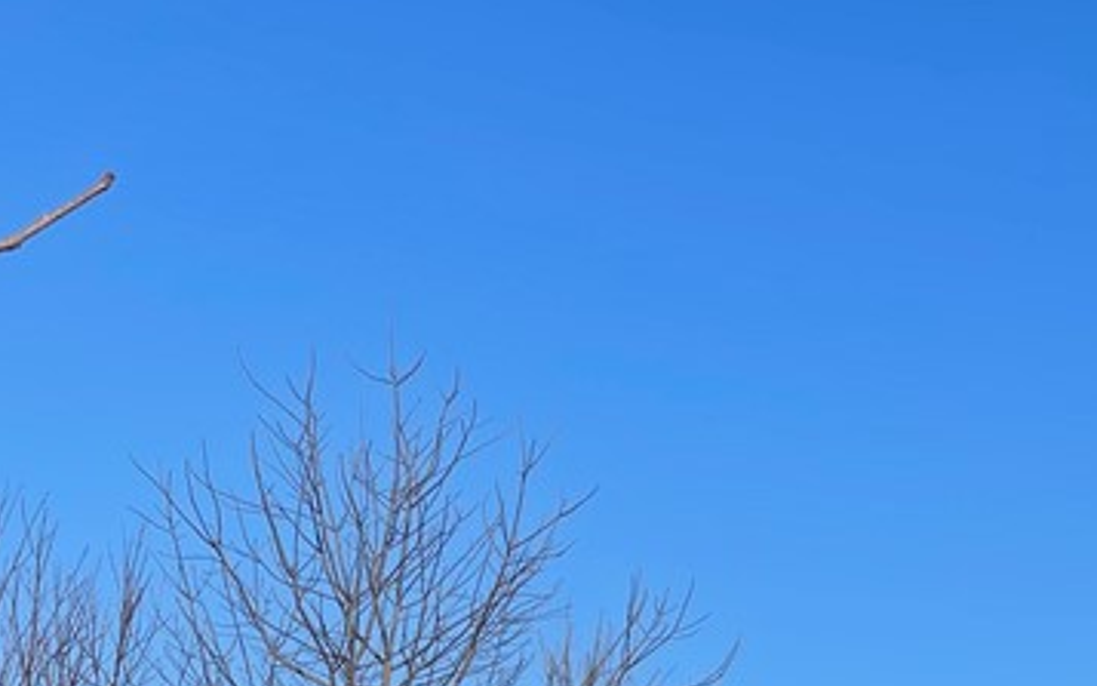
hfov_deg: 26.7
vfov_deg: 15.9
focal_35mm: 76
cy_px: 981
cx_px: 870
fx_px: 2272
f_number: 1.6
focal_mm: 5.1
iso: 32
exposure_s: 1/3663
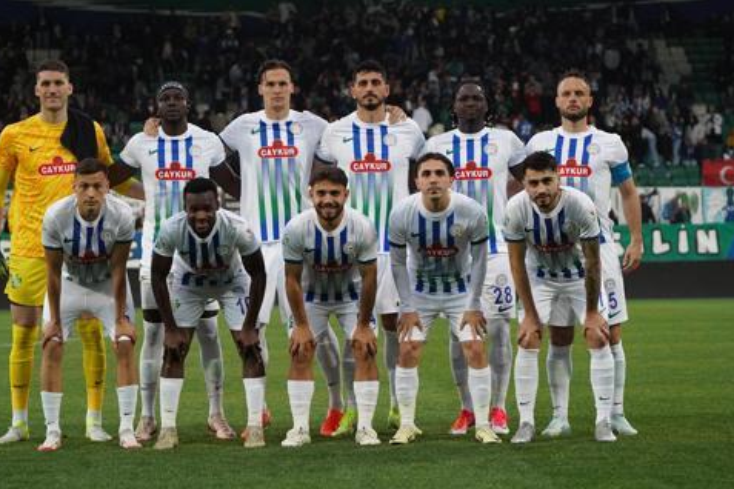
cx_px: 333
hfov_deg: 15.9
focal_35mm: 129
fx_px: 2630
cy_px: 240
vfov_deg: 10.6
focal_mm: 100
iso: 5000
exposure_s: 1/2000
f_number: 4.5
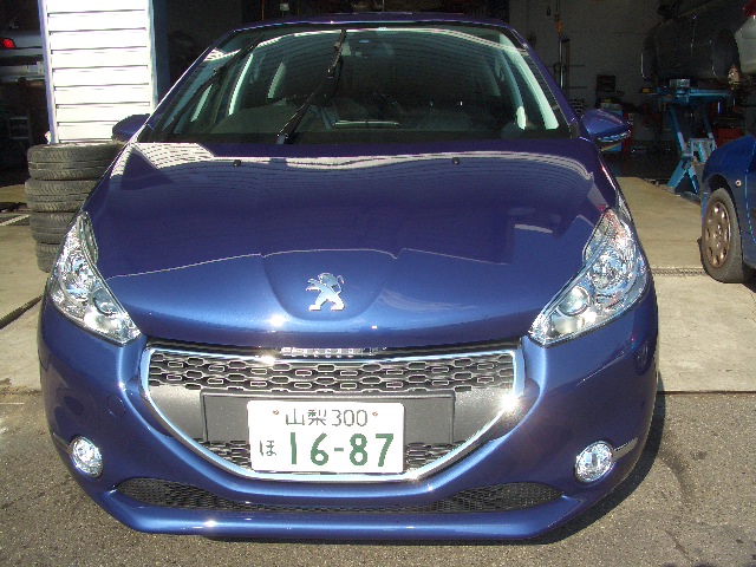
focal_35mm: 35
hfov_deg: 52.6
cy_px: 284
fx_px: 764
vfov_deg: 40.7
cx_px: 378
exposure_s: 1/320
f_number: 4.3
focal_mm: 5.8
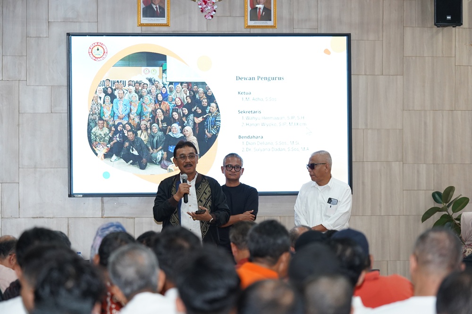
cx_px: 236
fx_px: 1900
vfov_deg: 9.5
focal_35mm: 145
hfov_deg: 14.2
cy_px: 157
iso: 2000
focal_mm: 145
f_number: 4
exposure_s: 1/125
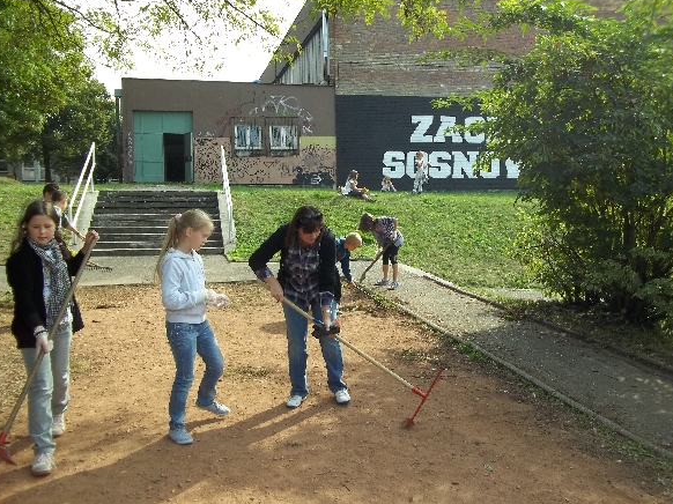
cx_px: 334
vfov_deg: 42.9
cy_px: 247
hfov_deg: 55.4
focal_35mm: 33
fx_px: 641
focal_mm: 5.7
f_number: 2.9
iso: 64
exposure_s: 1/400
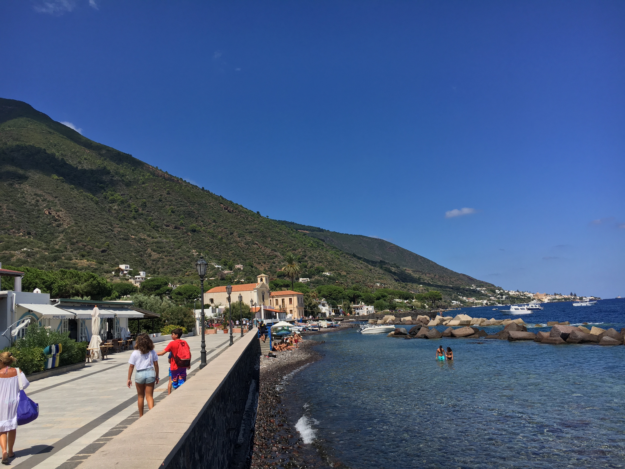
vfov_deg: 48.2
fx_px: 524
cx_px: 312
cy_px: 234
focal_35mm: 29
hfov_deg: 61.7
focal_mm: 4.15
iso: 25
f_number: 2.2
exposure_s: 1/2024
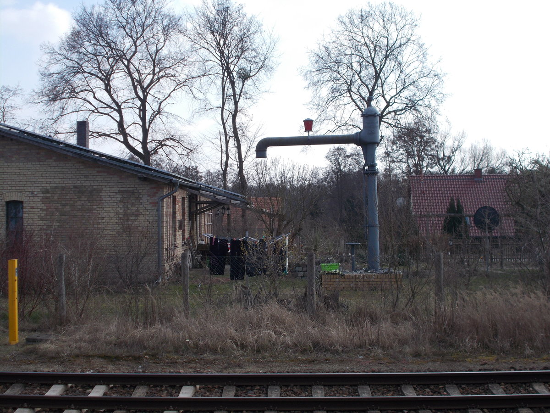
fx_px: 794
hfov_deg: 38.2
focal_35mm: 50
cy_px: 206
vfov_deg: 29.1
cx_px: 275
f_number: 4.5
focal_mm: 9
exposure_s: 1/500
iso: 80
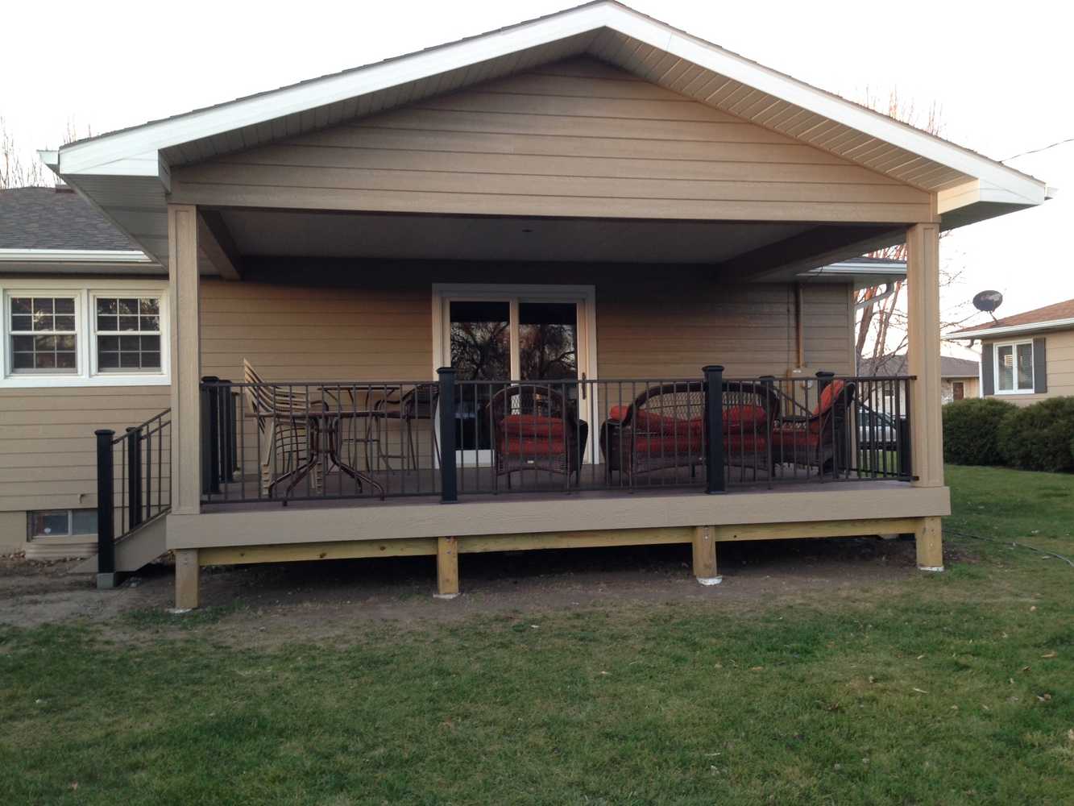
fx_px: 1024
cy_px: 403
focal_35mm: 33
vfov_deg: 43.0
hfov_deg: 55.3
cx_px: 537
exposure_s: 1/40
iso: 50
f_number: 2.4
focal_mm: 4.12
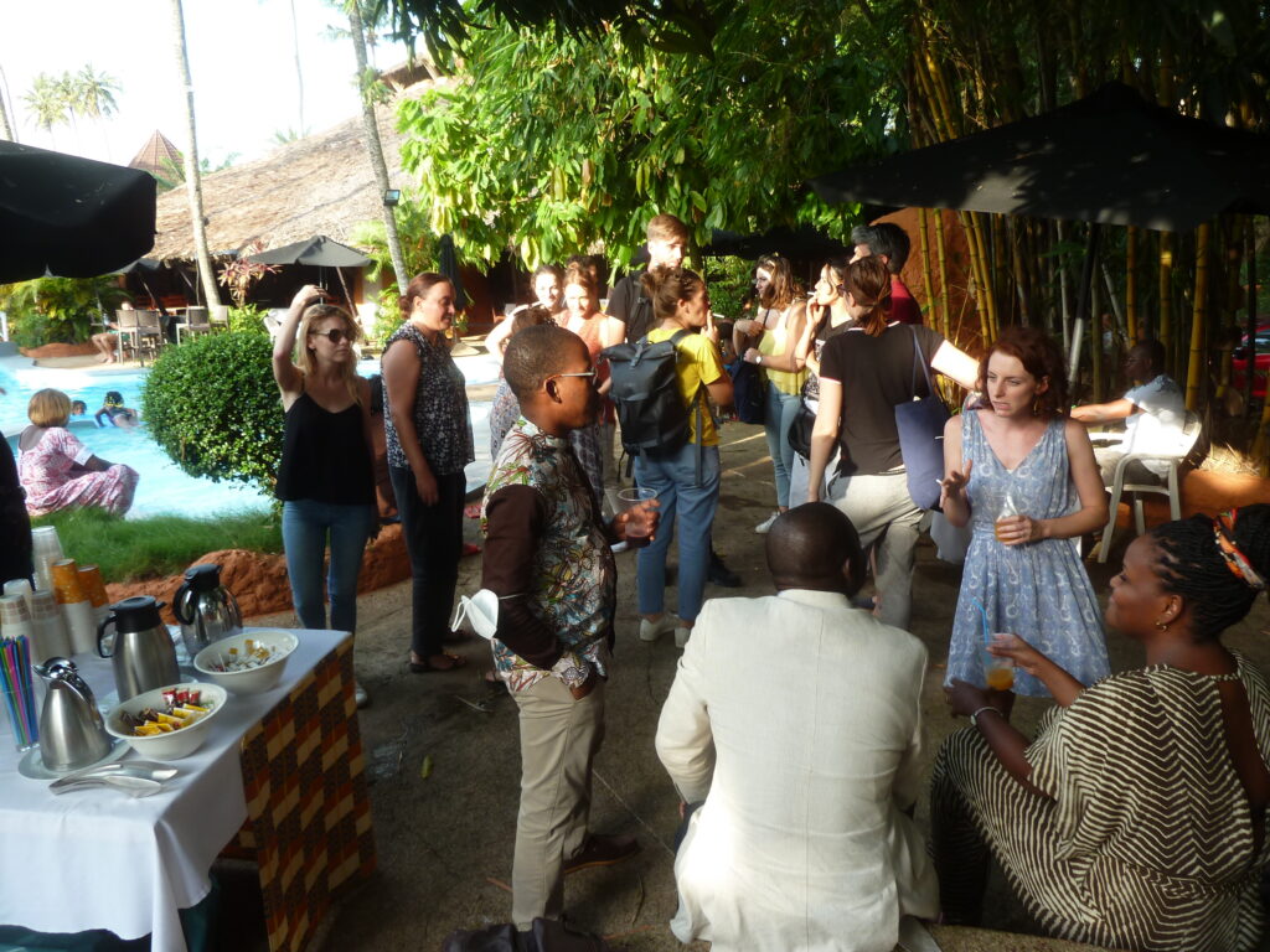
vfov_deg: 54.9
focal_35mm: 25
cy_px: 476
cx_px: 635
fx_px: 917
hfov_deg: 69.4
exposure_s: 1/60
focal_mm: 4.1
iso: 80
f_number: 3.3
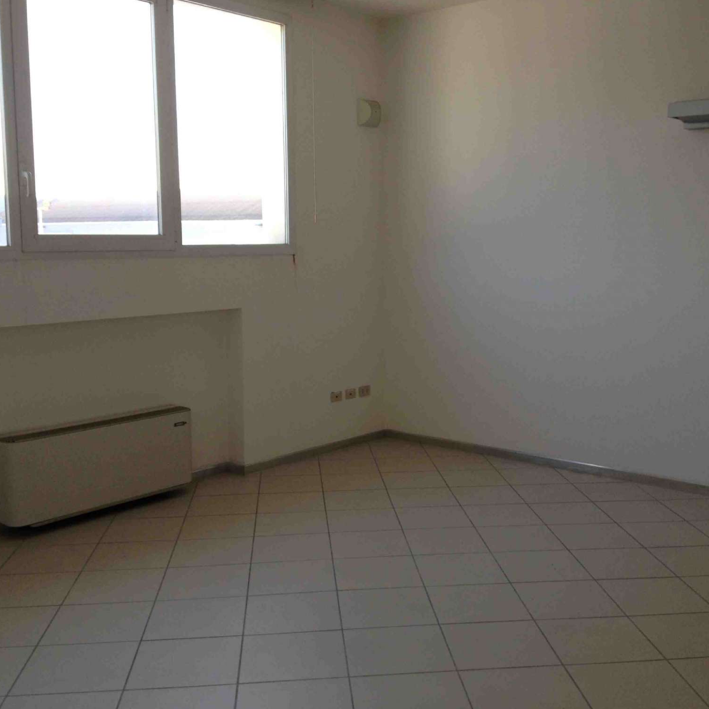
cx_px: 388
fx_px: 973
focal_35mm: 42
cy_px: 353
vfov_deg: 40.0
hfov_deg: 40.0
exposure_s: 1/158
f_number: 2.4
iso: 50
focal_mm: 4.28
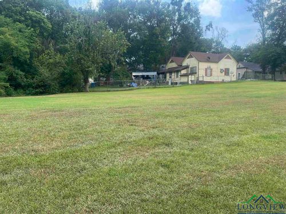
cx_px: 143
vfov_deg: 53.1
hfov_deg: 67.3
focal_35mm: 26
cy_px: 107
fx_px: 215
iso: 50
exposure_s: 1/1669
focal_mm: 5.7
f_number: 1.5
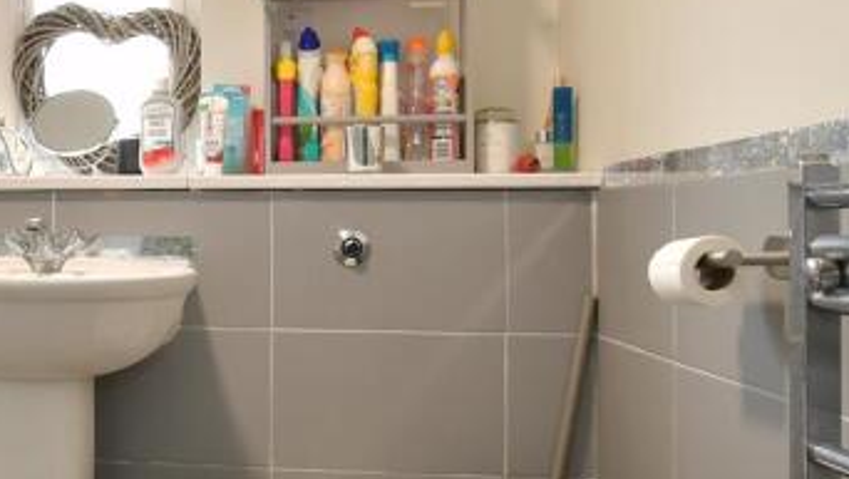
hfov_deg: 39.2
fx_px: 1059
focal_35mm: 47
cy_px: 220
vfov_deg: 25.5
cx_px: 25
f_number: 8
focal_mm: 10
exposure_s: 1
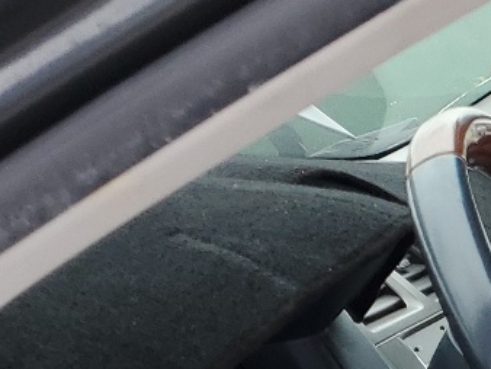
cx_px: 988
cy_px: 758
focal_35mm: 123
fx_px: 1746
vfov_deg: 10.9
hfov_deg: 13.6
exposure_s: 1/139
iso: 50
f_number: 1.5
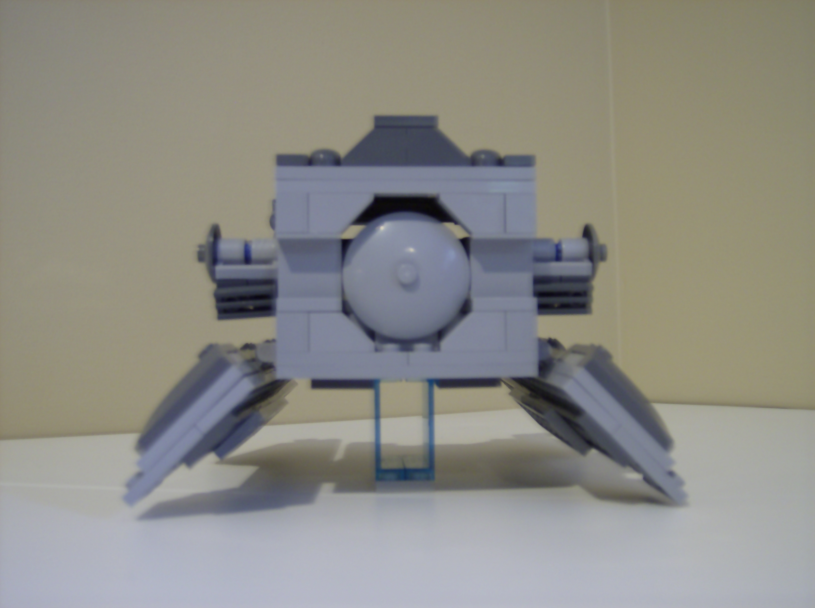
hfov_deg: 49.1
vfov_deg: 37.6
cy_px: 304
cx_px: 408
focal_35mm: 38
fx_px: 893
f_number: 2.9
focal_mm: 6.4
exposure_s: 1/2.61
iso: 200
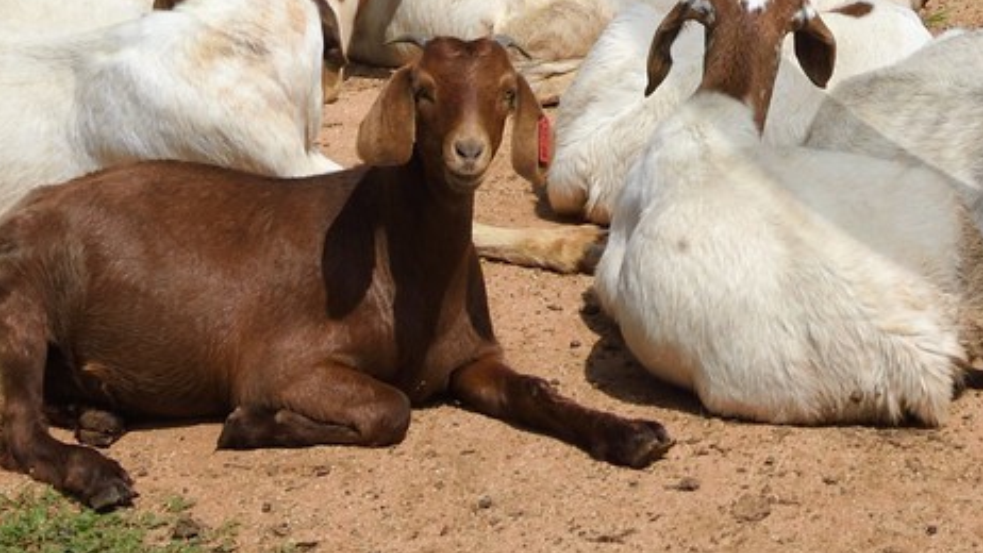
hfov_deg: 12.0
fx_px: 4536
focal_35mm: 174
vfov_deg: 6.8
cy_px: -517
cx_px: 1313
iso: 250
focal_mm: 48
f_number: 18
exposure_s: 1/250
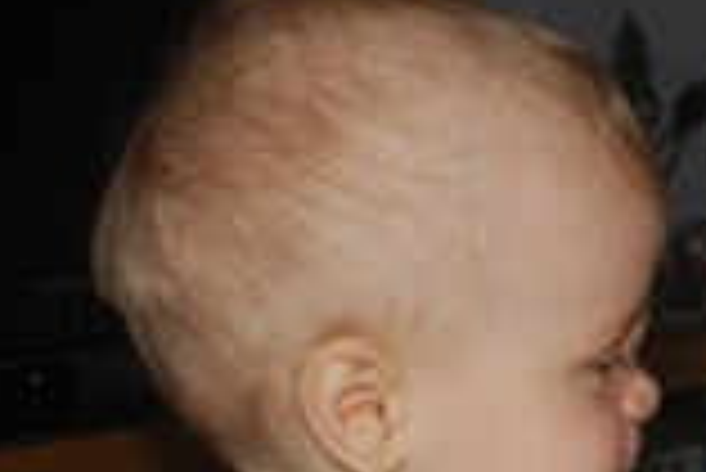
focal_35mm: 138
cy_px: 299
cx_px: 899
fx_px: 2709
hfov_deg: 14.3
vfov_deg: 10.0
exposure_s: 1/60
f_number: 4.2
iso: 200
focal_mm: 24
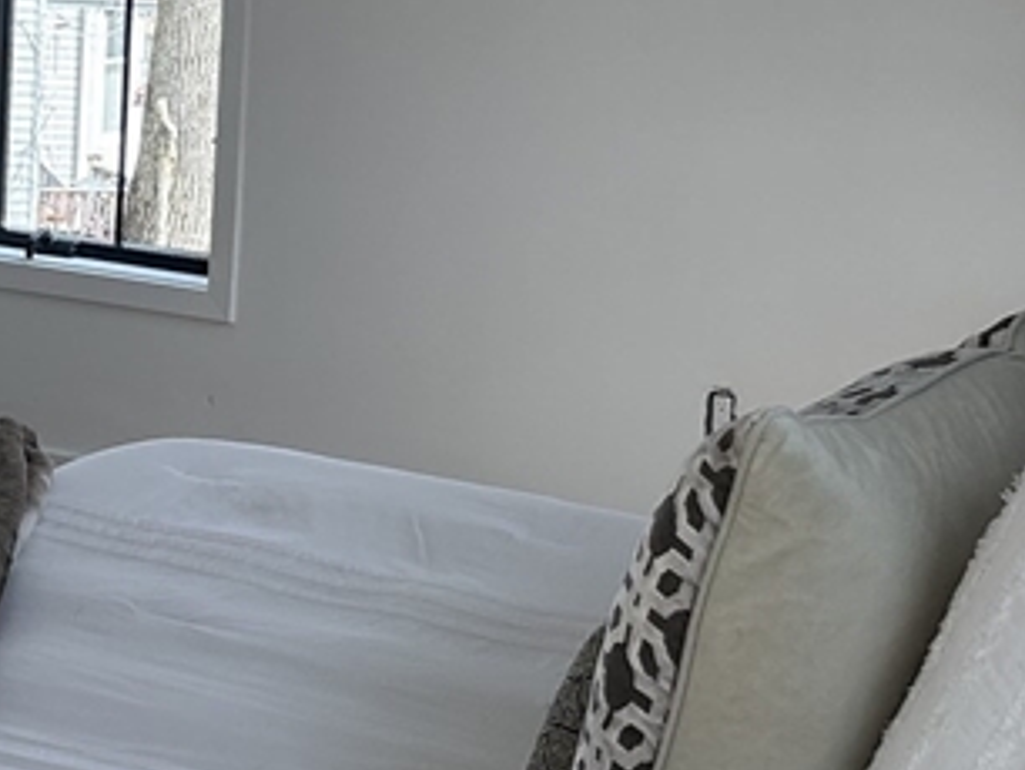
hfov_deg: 22.5
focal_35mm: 87
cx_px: 422
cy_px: 147
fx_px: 2578
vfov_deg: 16.9
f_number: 1.5
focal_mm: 5.7
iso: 50
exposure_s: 1/330
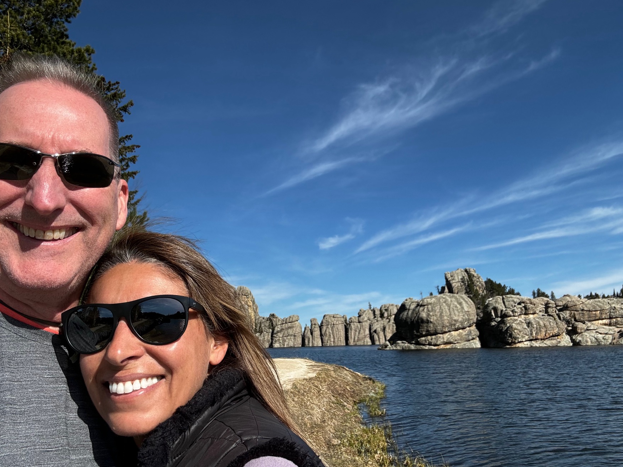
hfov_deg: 65.3
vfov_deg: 51.3
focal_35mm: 27
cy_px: 254
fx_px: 486
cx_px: 318
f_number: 1.9
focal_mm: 2.69
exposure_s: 1/1418
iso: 25
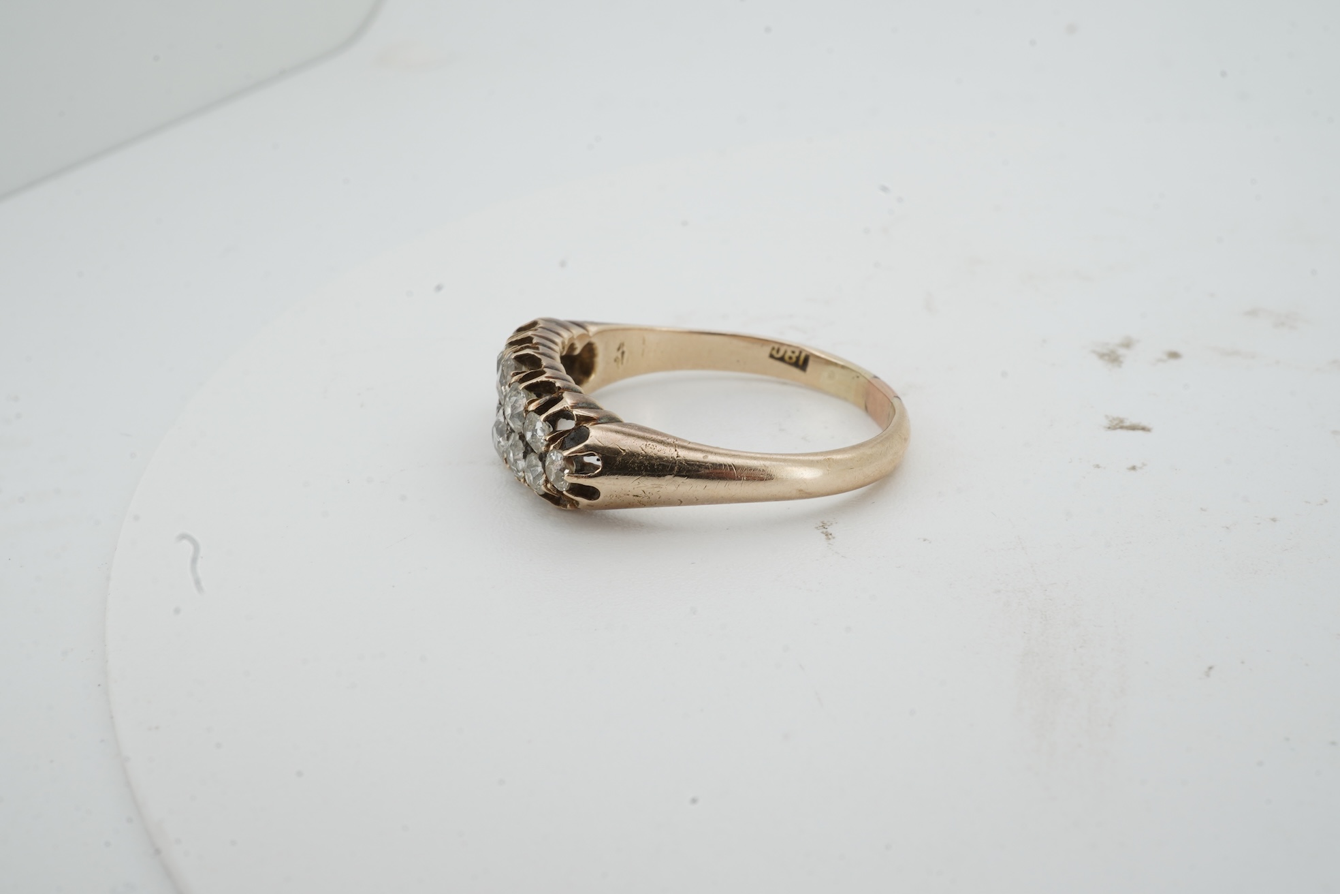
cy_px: 447
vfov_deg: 29.9
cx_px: 670
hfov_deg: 43.6
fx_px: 1675
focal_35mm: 45
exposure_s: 1/50
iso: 160
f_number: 22
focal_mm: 30
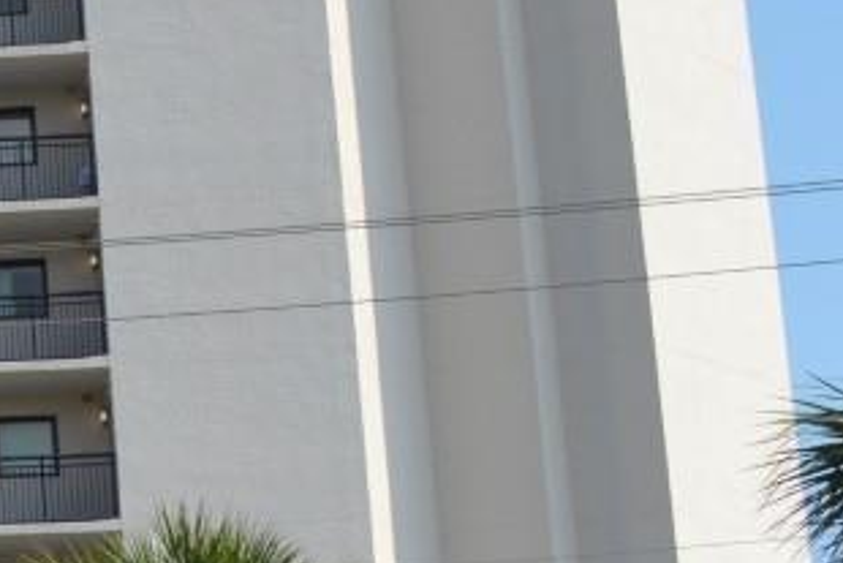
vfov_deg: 8.7
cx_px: -1082
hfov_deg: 11.2
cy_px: 174
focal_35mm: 157
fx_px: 3678
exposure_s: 1/250
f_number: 8
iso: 100
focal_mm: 20
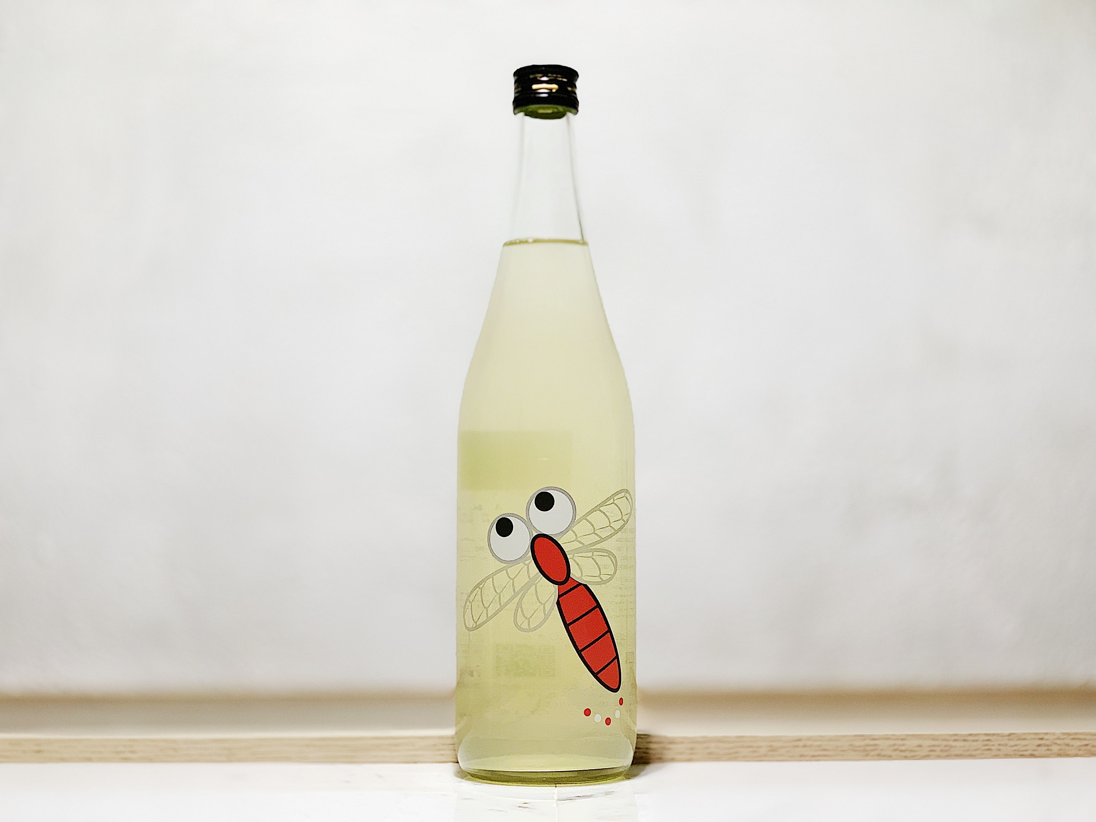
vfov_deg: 28.0
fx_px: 1646
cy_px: 411
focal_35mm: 52
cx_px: 548
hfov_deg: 36.8
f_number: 2.4
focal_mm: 6
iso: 125
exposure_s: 1/95
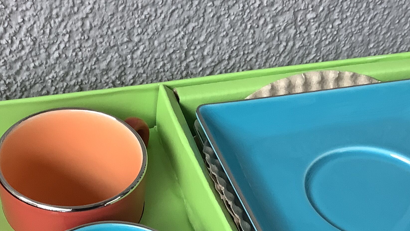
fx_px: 728
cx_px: 128
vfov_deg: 16.9
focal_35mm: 67
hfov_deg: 31.1
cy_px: 301
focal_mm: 3.3
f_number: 2.4
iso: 64
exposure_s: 1/60
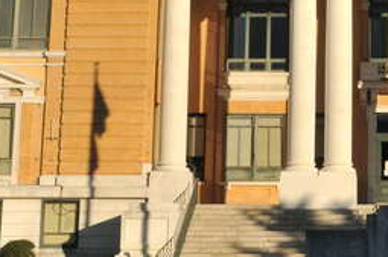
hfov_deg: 17.6
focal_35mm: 113
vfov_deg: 11.8
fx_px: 1216
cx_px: 417
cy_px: -75
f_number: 18
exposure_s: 1/80
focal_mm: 24
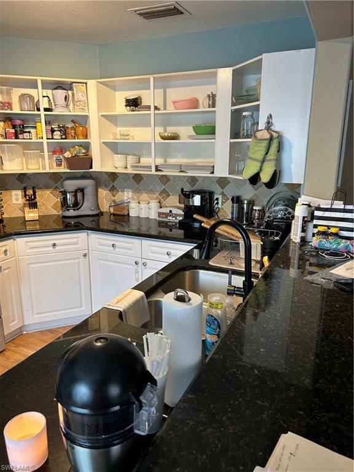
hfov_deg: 53.1
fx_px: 355
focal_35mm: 26
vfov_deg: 67.3
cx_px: 177
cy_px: 236
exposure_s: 1/60
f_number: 1.5
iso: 100
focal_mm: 5.7
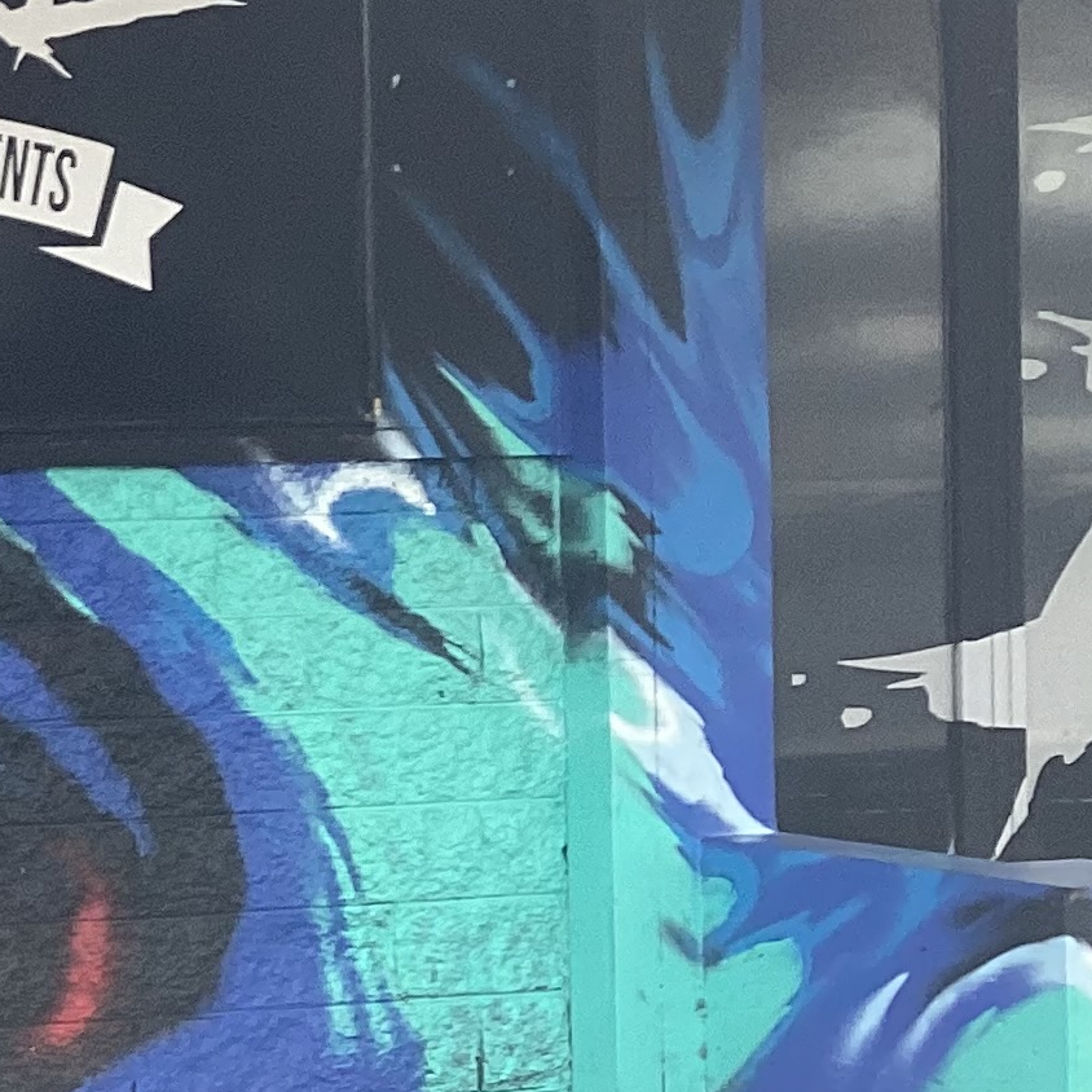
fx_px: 3783
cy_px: 455
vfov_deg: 16.4
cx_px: -908
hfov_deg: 14.4
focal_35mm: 106
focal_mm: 3.3
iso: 64
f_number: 2.4
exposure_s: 1/100
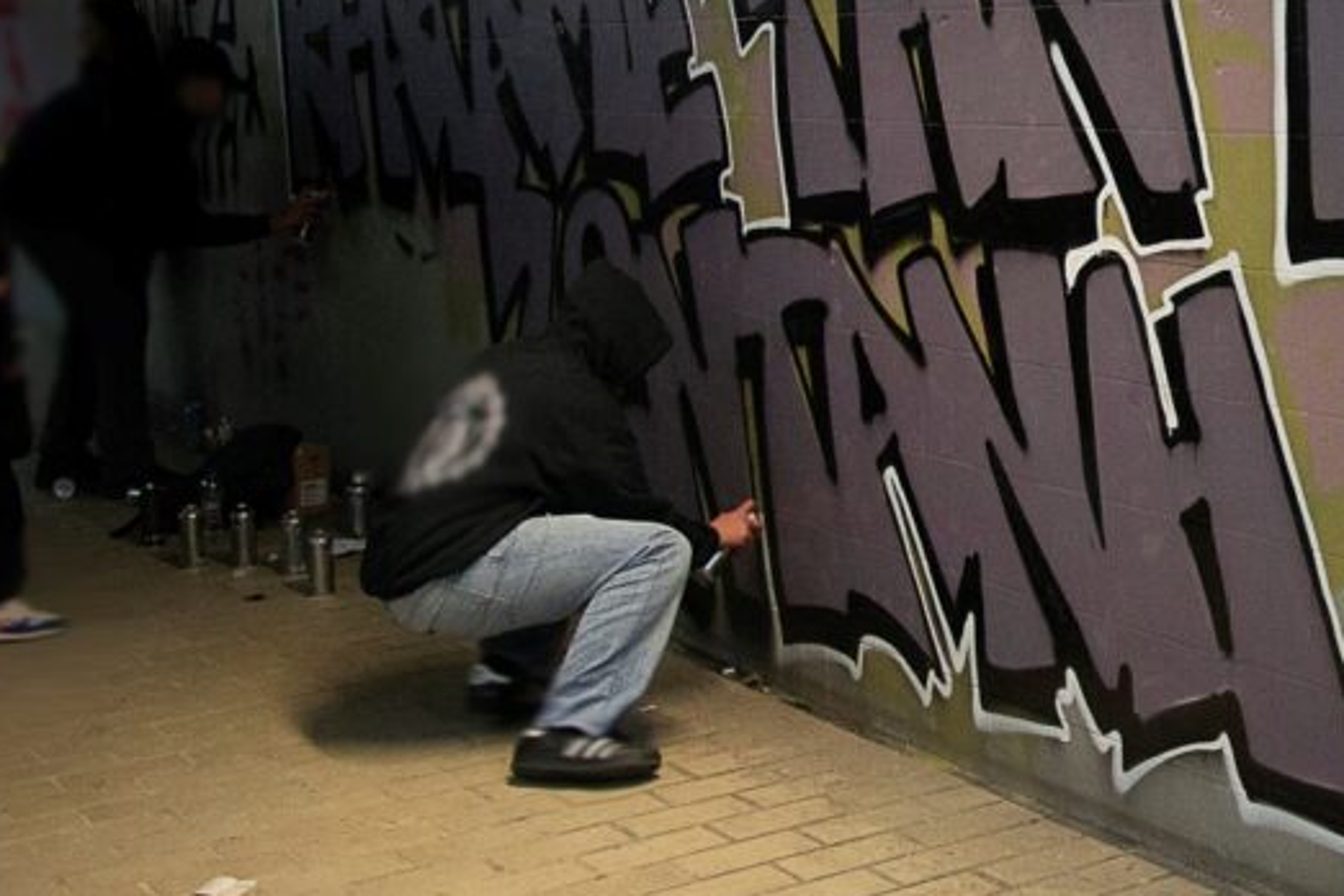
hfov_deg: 31.9
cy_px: 147
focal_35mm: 59
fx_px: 2202
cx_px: 1272
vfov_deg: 22.6
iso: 1600
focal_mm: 18
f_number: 4
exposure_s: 1/100
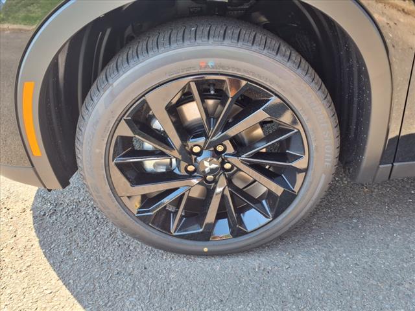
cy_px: 156
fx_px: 324
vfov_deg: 51.4
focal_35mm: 27
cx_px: 208
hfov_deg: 65.3
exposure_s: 1/120
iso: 40
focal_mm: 3.58
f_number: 1.9
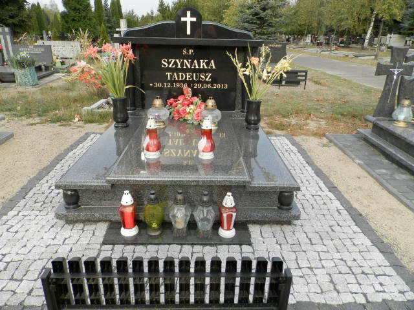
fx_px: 299
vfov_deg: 54.9
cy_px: 155
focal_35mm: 25
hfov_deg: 69.4
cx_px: 207
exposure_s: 1/250
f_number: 3.1
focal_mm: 4.5
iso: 80
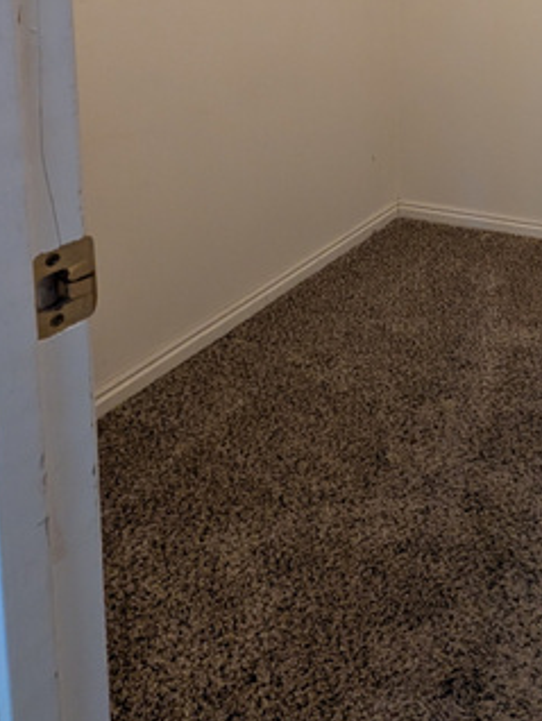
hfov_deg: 38.9
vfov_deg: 51.5
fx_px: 605
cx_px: 608
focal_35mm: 29
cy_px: 27
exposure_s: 1/24
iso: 434
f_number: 1.7
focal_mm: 2.02
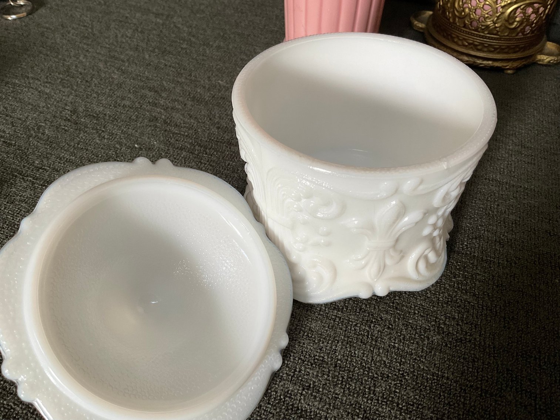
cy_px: 210
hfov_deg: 61.7
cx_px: 280
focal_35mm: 29
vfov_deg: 48.2
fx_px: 469
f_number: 1.8
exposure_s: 1/60
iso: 64
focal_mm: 3
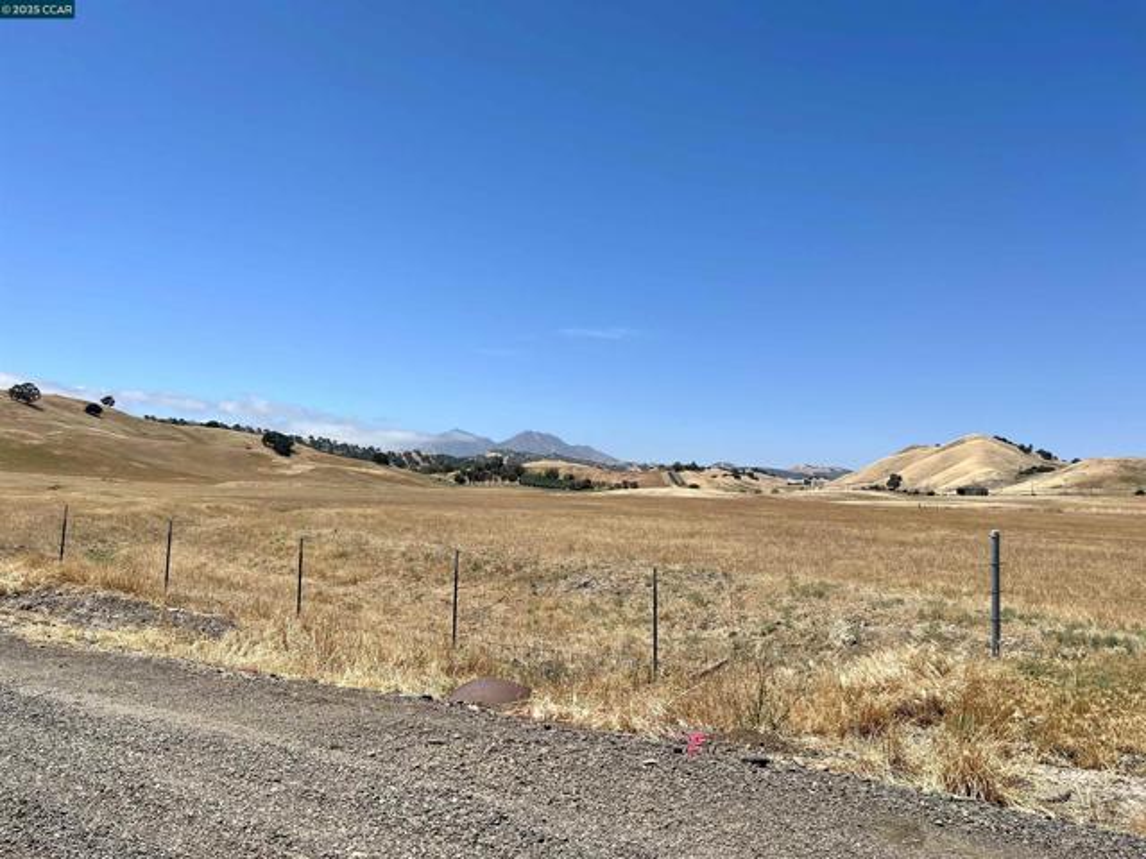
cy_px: 430
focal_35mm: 26
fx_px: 861
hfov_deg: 67.3
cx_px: 573
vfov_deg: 53.1
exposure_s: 1/6993
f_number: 1.5
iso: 50
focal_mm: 5.7
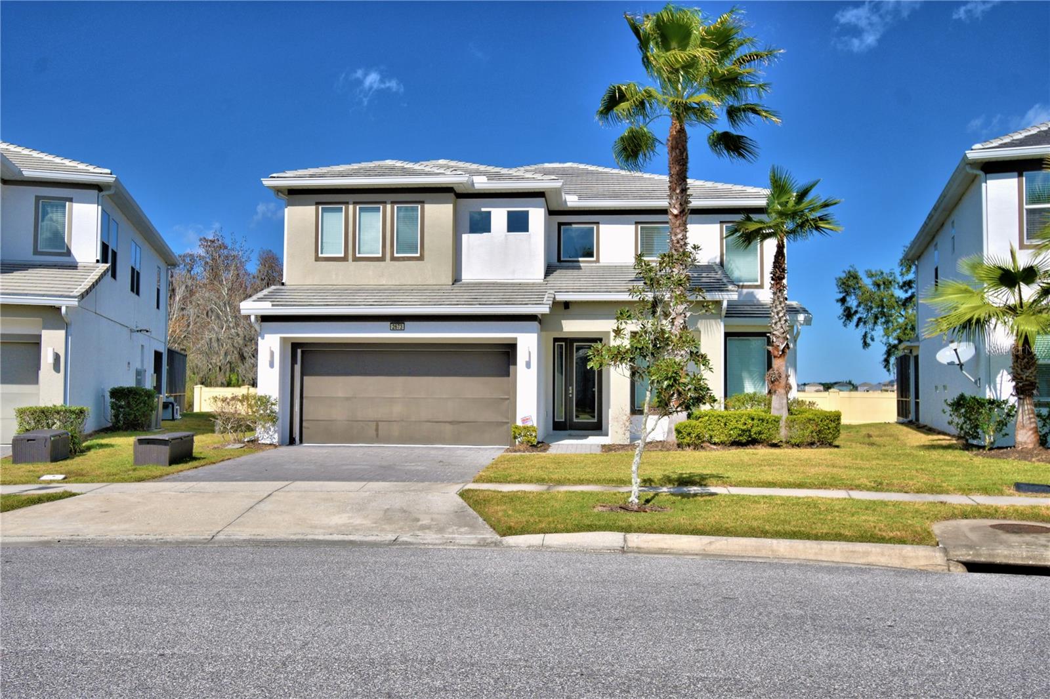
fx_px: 875
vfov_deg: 43.6
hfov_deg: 61.9
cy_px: 350
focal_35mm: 30
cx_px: 525
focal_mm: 20
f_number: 5.6
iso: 100
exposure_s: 1/1250
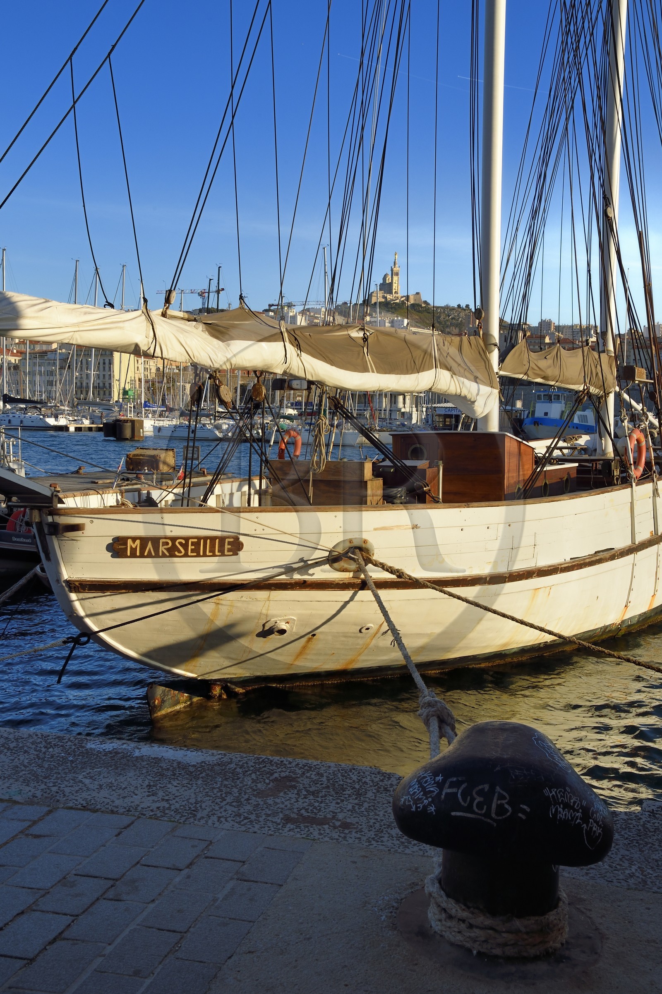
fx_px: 1049
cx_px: 331
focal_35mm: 38
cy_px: 497
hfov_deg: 35.0
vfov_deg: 50.7
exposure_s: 1/125
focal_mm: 38
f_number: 16
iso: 200
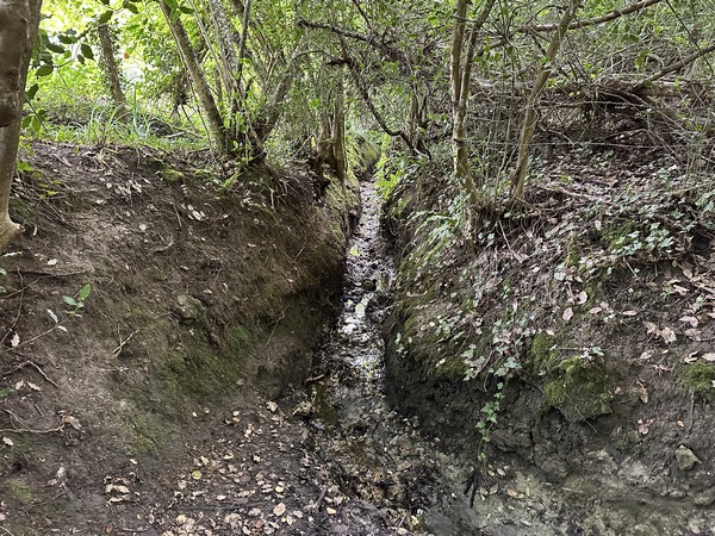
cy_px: 268
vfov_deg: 56.8
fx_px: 496
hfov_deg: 71.6
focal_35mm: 24
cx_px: 358
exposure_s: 1/40
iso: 1000
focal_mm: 6.86
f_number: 1.78
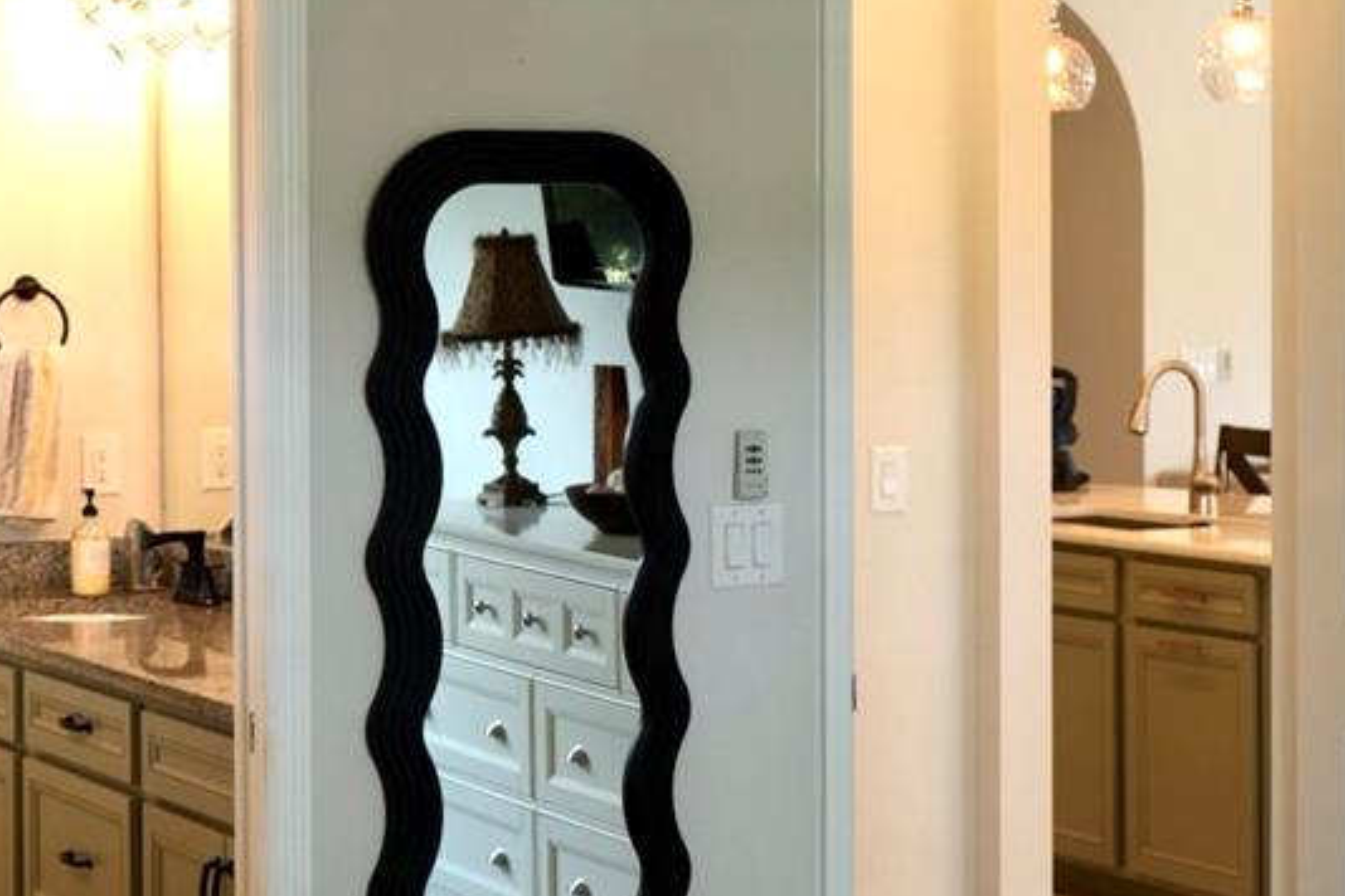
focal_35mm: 90
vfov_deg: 15.2
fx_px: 3362
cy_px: 272
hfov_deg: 22.6
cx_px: 671
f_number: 4
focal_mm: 40
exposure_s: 1/160
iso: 800
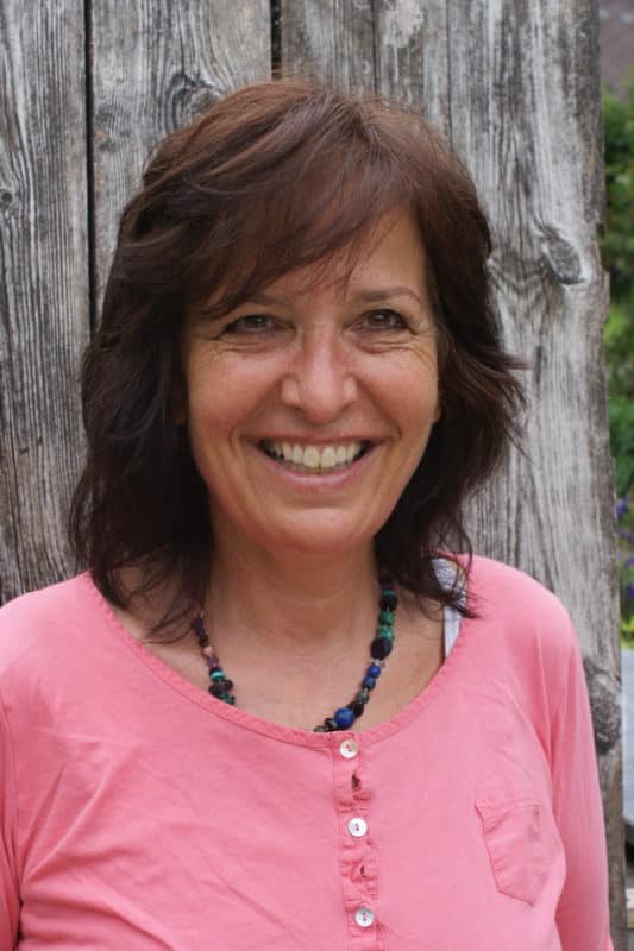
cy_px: 476
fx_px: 1387
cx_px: 317
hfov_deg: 25.7
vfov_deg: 37.9
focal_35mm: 52
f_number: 8
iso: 100
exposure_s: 1/80
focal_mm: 35
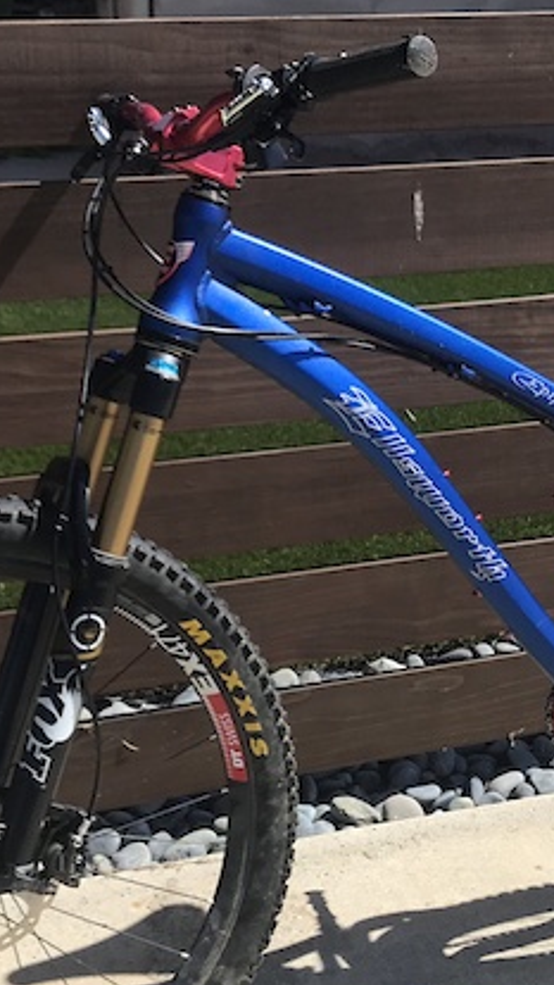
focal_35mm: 59
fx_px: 1540
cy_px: 588
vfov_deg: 35.3
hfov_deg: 20.3
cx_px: 407
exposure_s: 1/1808
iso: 20
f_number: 1.8
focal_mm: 3.99
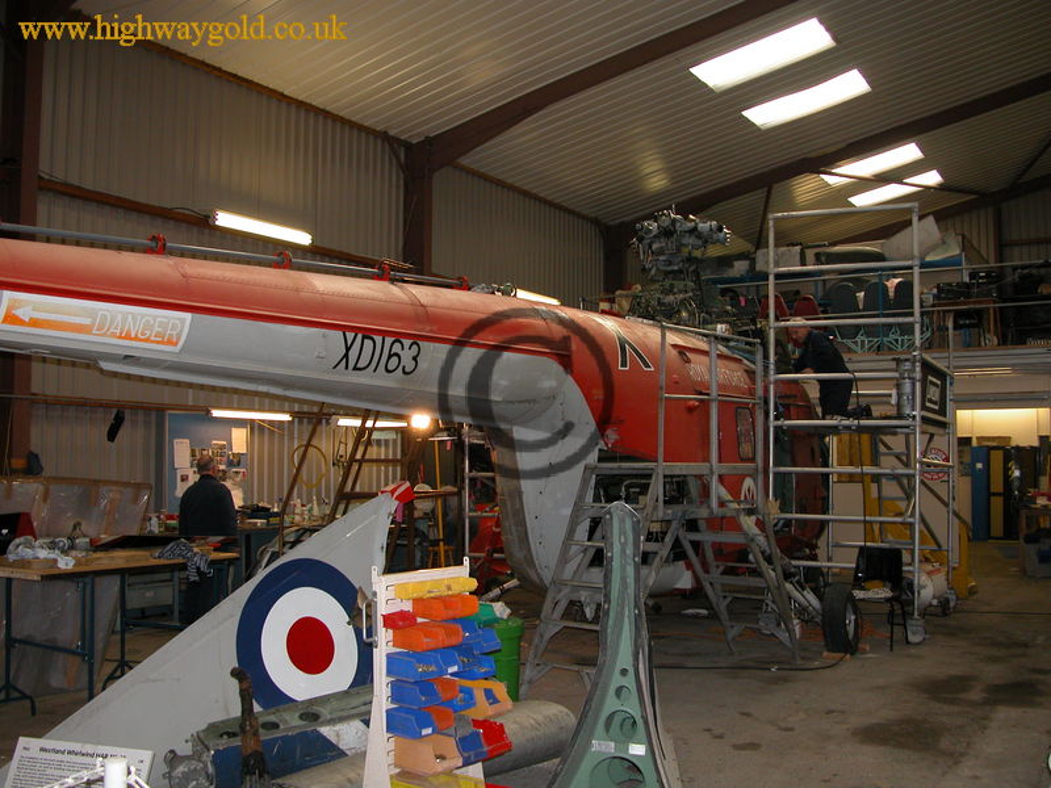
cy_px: 394
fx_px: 1063
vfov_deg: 40.7
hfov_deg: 52.6
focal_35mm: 35
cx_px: 526
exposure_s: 1/60
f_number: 2.8
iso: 200
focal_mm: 8.9
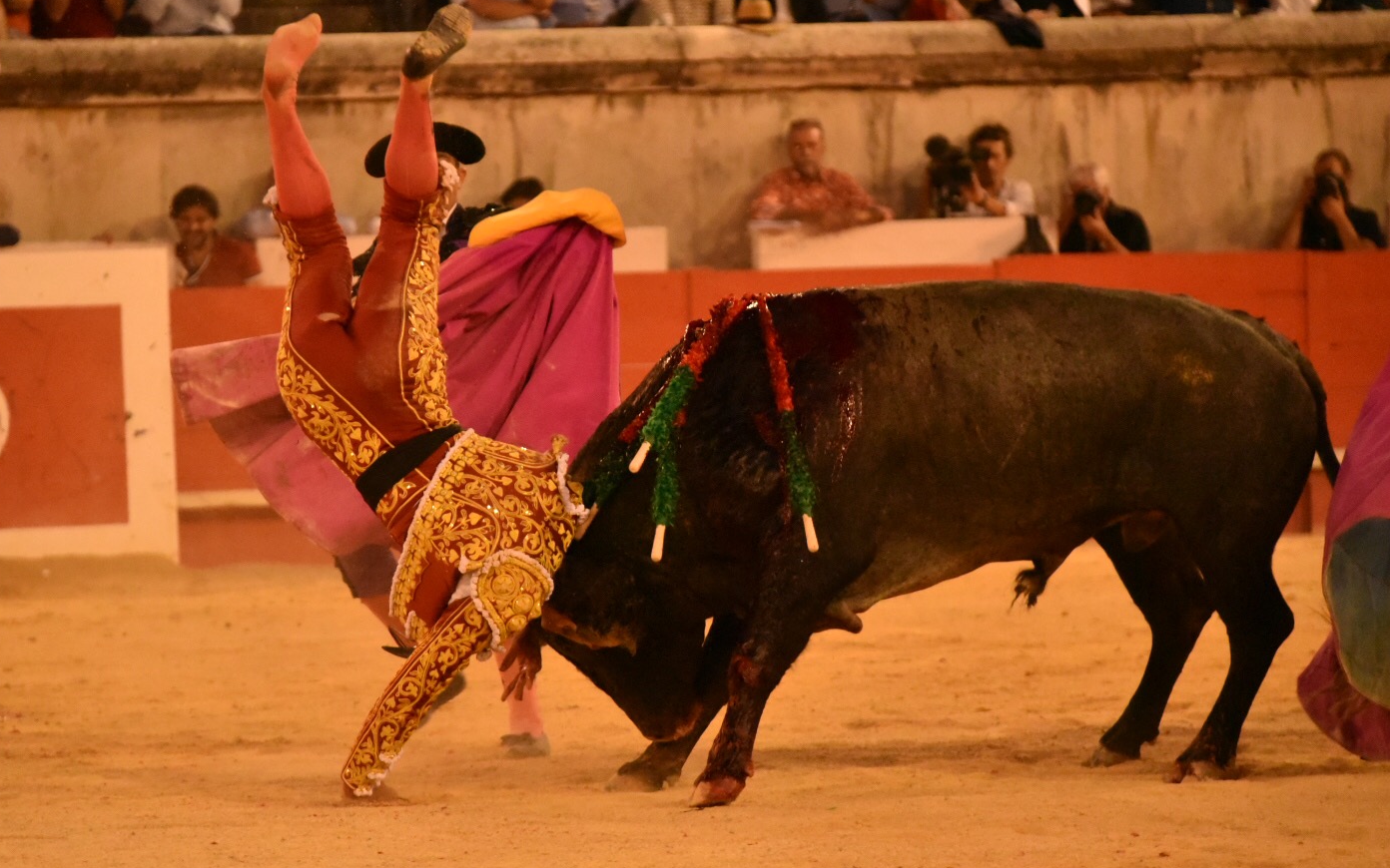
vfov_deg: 5.3
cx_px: 602
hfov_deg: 8.4
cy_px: 388
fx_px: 9433
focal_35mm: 249
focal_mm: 210
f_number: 5.6
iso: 12800
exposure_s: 1/500
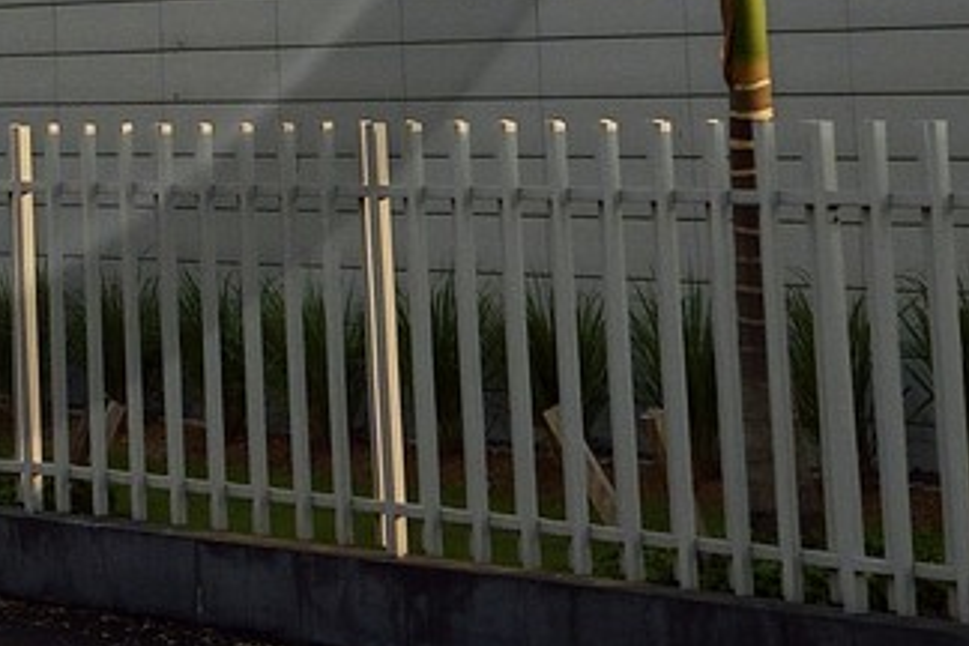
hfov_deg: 12.3
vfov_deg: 8.2
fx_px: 4253
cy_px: -697
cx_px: -502
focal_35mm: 158
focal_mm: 32
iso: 800
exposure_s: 1/1250
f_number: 9
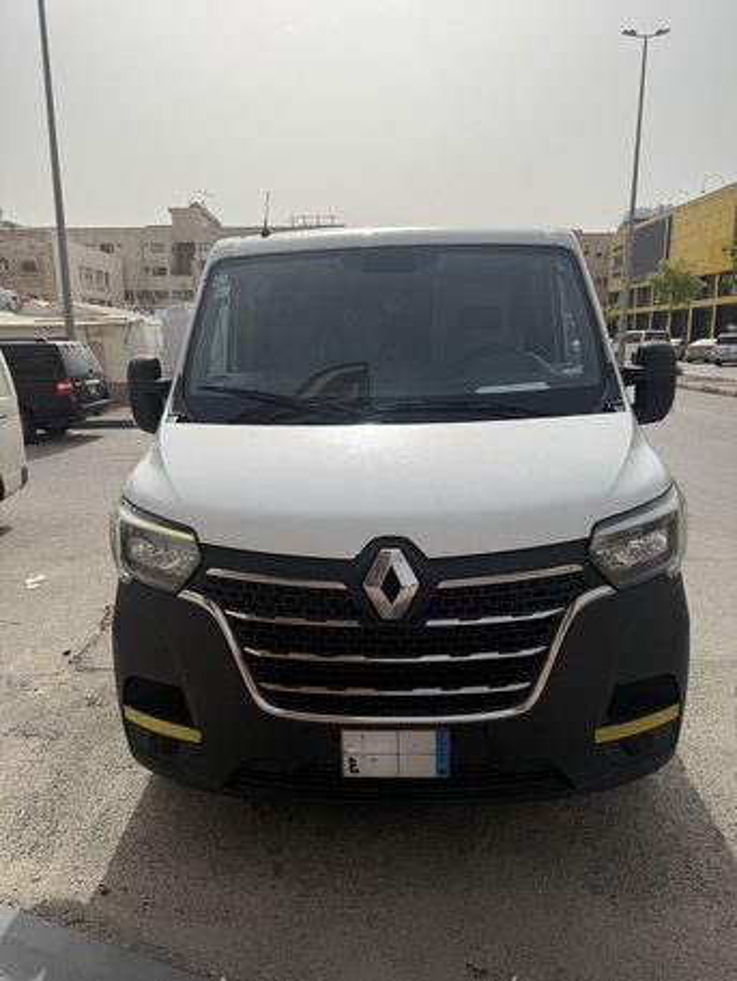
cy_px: 490
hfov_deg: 56.8
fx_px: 681
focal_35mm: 24
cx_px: 368
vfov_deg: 71.6
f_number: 1.78
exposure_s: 1/10309
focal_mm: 6.76
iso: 80
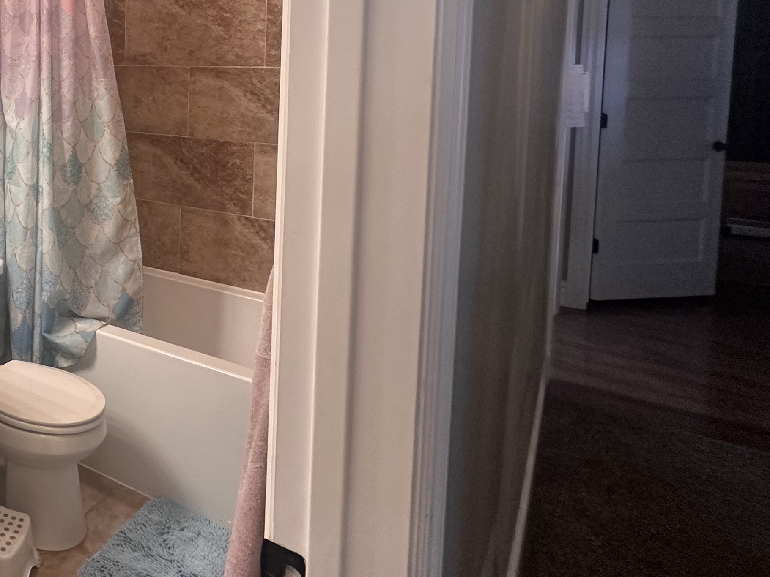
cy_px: 106
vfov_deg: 43.1
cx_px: -60
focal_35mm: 31
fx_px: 690
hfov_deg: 45.3
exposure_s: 1/60
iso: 200
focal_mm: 2.22
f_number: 2.2
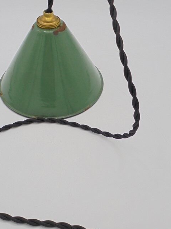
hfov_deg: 34.9
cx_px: 63
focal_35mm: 41
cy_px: 108
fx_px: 270
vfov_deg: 45.8
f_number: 3.7
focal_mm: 5.3
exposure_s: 1/250
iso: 100
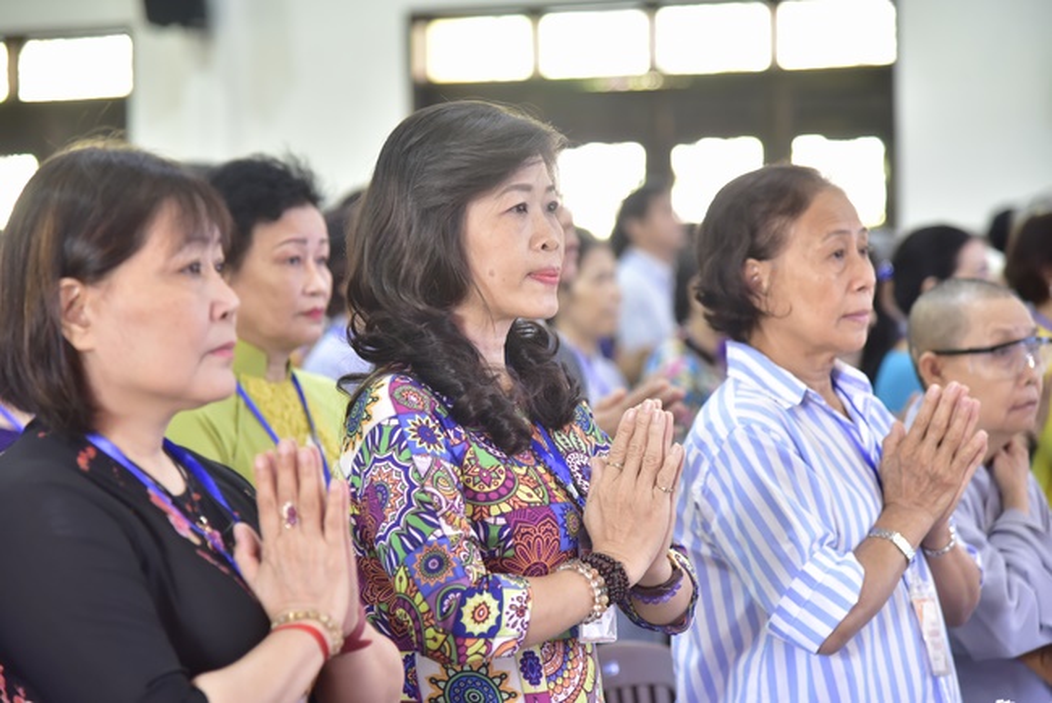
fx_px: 3508
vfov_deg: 11.4
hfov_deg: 17.1
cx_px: 526
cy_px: 352
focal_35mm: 120
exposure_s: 1/40
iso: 2000
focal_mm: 120
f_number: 4
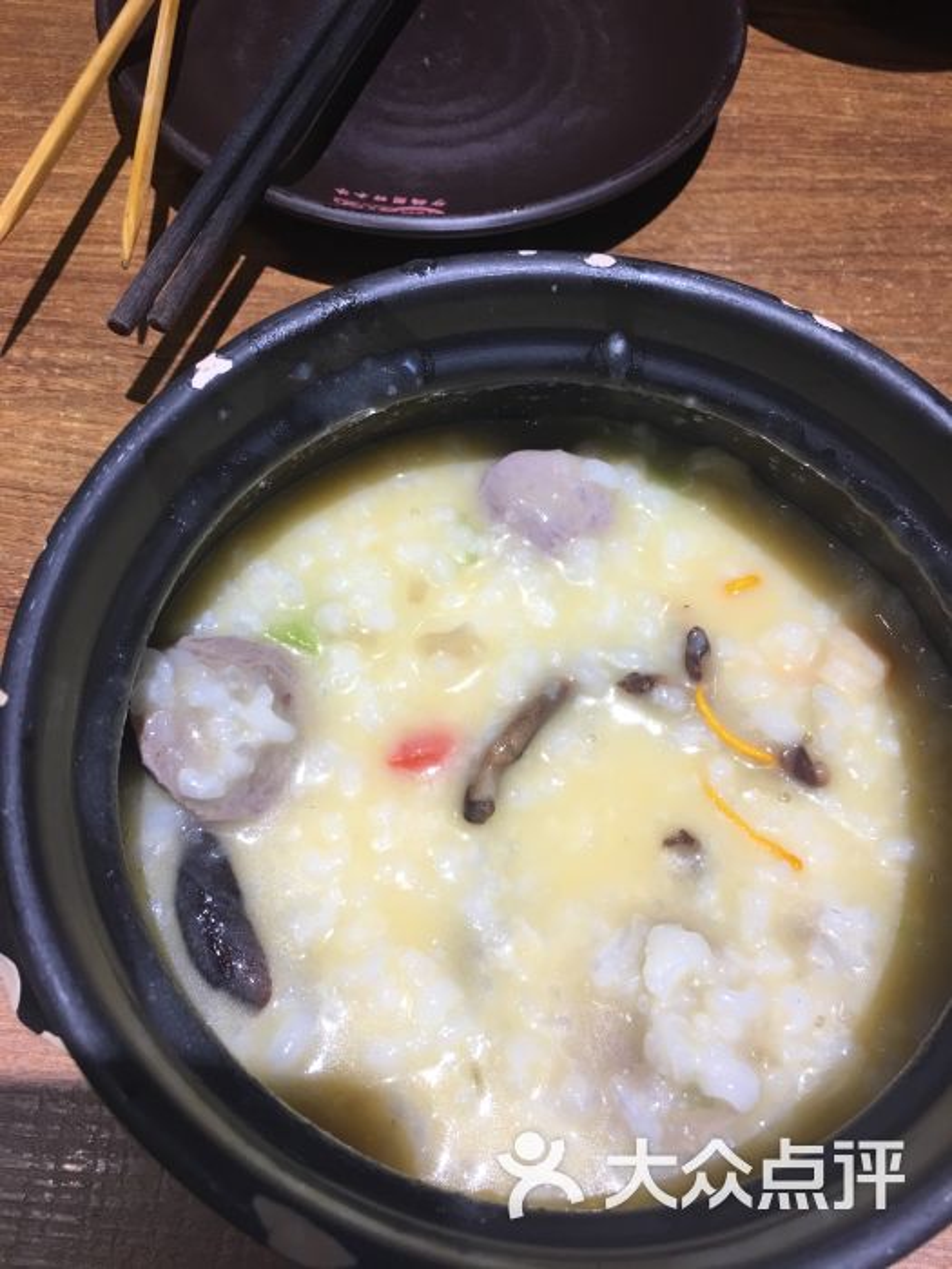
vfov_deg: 61.7
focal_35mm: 29
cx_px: 476
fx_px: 1063
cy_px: 634
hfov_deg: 48.2
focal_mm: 4.15
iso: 32
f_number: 2.2
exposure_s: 1/33
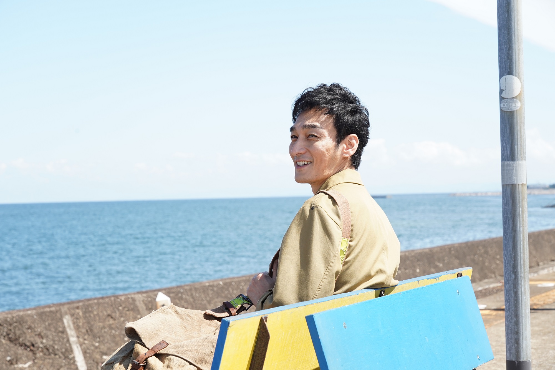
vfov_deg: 17.1
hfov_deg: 25.4
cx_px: 278
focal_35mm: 80
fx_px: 1233
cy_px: 185
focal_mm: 80
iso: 640
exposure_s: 1/500
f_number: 10
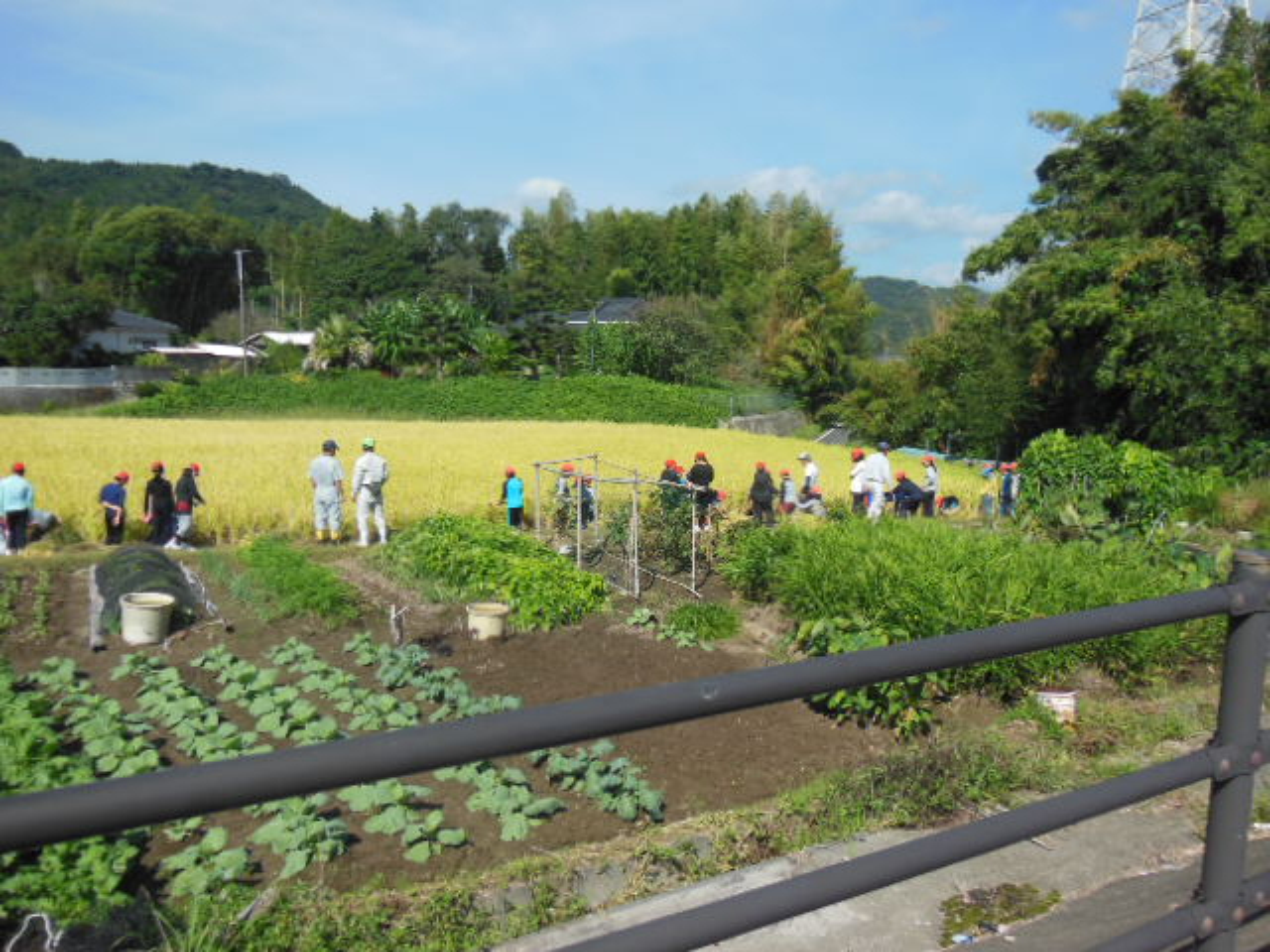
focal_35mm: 29
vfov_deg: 48.2
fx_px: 1064
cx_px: 635
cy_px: 476
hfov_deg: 61.7
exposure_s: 1/1250
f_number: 3.7
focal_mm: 5.2
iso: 125
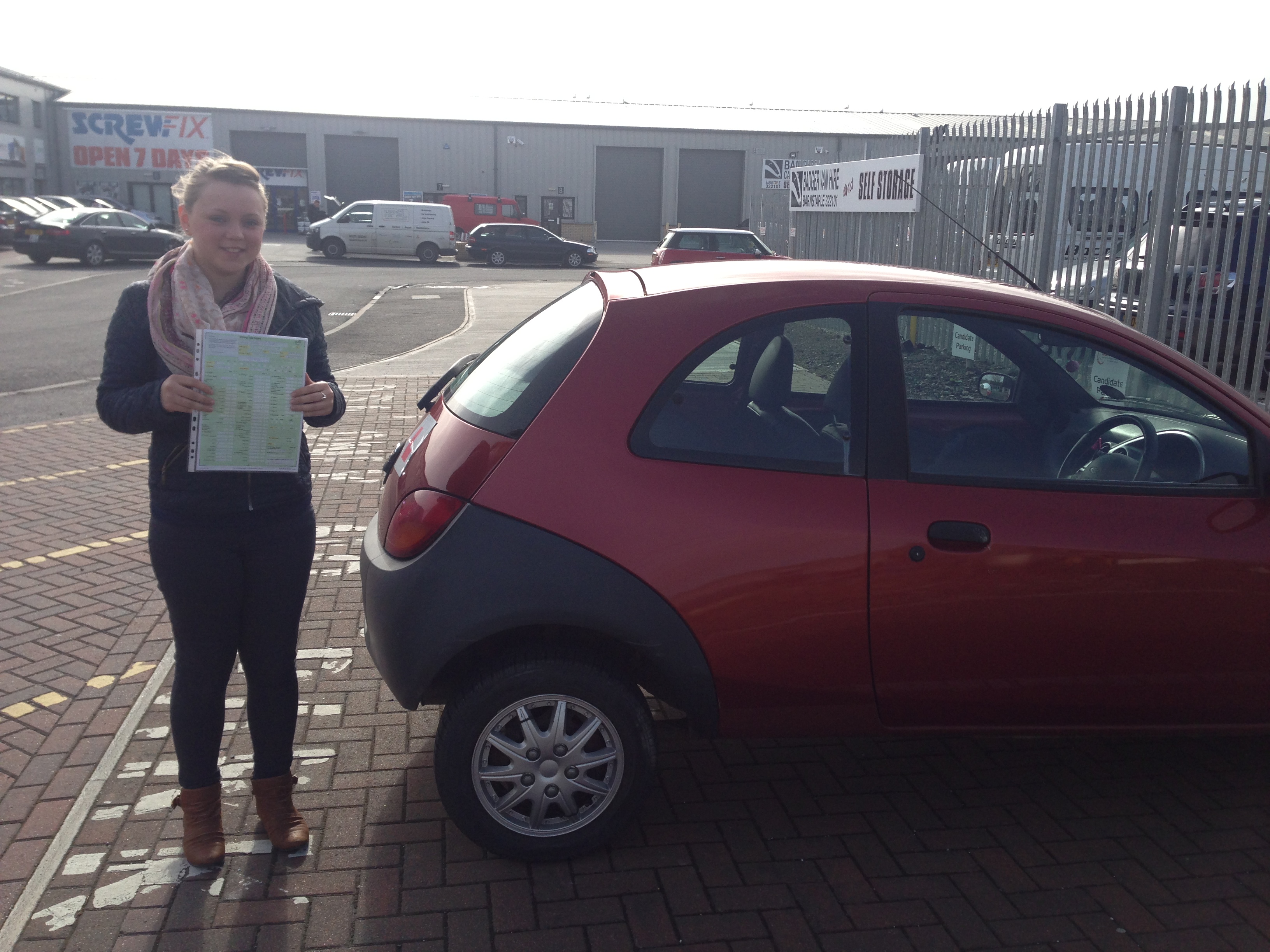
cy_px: 476
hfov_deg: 55.4
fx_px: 1211
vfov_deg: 42.9
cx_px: 635
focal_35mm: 33
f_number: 2.4
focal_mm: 4.13
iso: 64
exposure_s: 1/1205
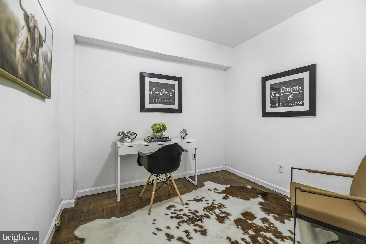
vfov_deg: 77.3
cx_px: 183
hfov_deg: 100.4
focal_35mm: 15
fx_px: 152
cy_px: 122
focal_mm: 10
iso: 200
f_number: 8
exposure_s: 2.5
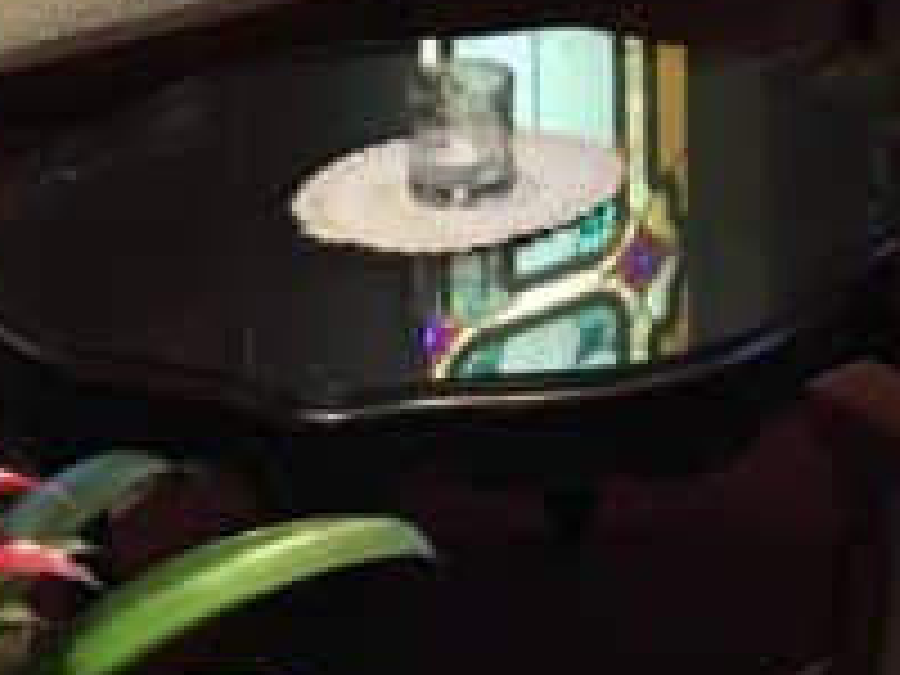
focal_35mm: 116
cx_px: 1012
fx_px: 3016
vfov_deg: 11.7
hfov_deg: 16.4
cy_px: -590
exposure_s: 1/15
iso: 250
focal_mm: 4.15
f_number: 2.2
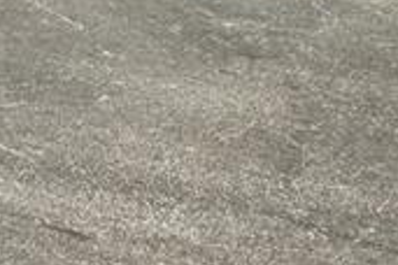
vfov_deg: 12.8
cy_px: -234
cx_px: -635
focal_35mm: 96
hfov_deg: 13.3
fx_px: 1061
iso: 200
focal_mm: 16
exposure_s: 1/320
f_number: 8
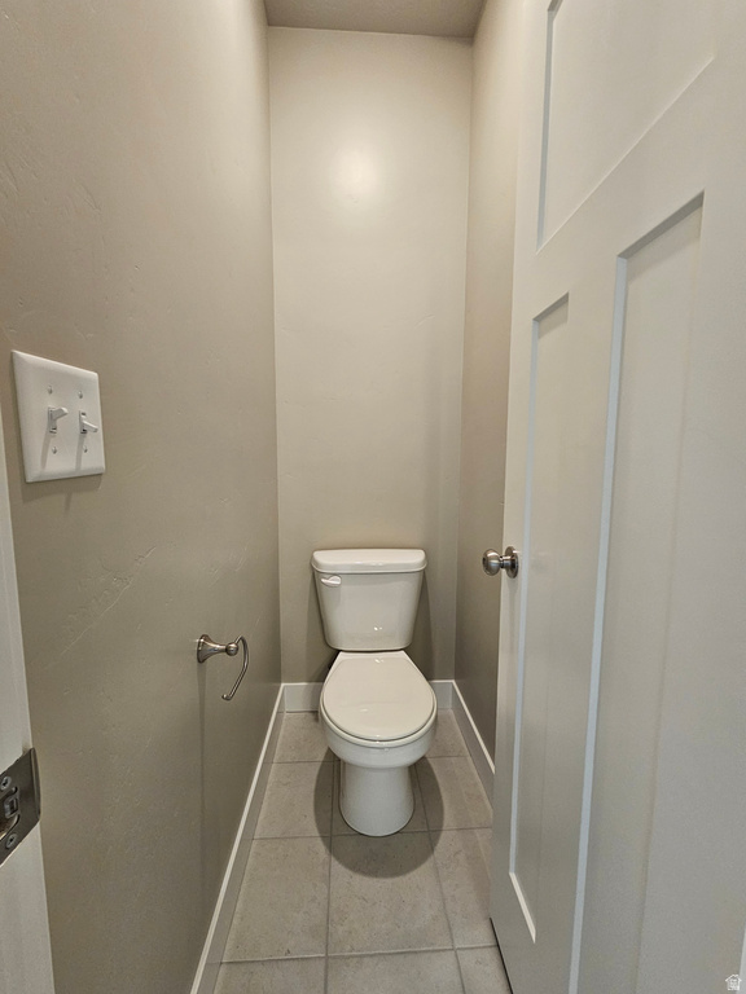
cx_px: 373
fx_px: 374
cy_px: 497
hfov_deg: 89.9
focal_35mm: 13
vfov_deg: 106.2
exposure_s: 1/60
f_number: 2.2
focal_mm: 2.2
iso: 200
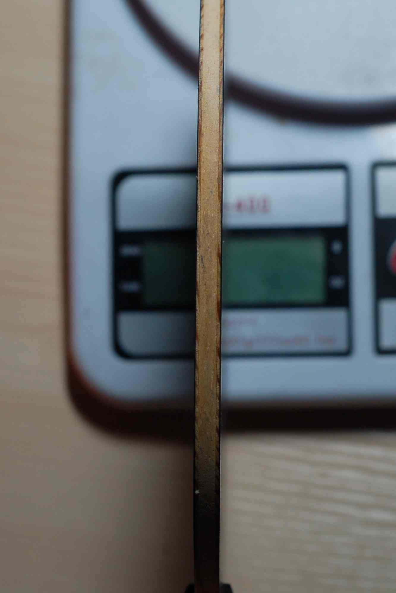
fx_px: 1238
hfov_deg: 18.2
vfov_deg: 27.0
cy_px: 296
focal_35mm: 75
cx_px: 198
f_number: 4.5
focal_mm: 50
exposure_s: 1/80
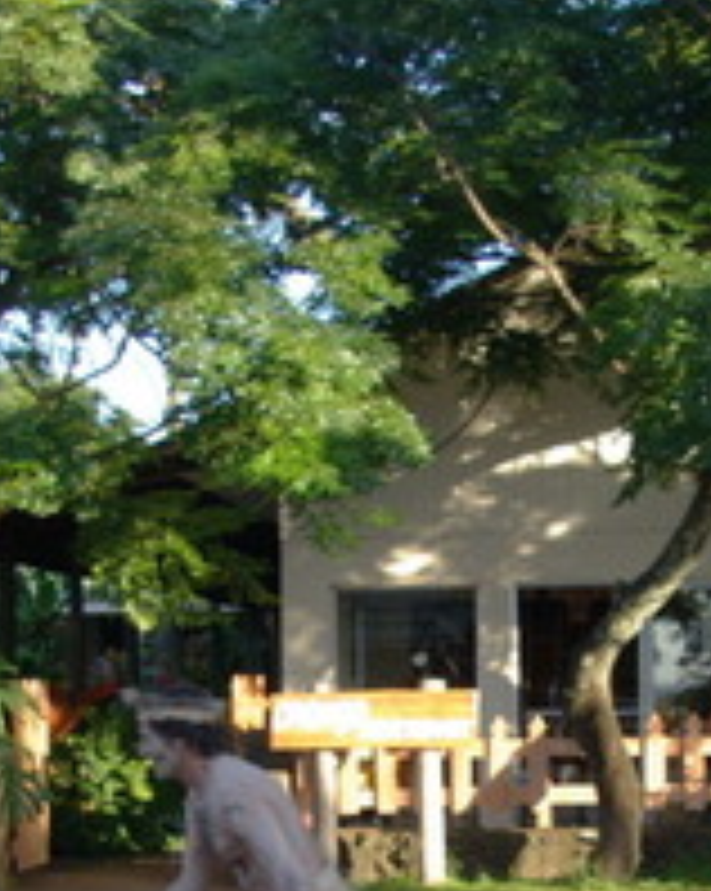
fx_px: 2160
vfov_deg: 22.9
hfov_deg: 18.7
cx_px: 454
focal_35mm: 82
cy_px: 758
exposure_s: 1/45
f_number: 3.5
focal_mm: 18
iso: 100
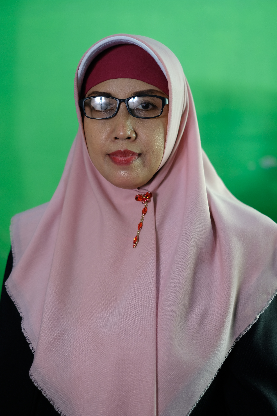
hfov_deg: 25.5
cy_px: 208
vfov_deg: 37.5
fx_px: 612
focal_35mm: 53
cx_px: 138
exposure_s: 1/125
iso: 320
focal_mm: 35
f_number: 1.6
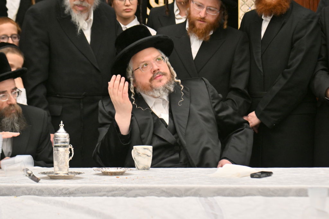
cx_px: 164
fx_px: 1644
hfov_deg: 11.4
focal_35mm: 180
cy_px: 110
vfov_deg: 7.6
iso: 400
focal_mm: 120
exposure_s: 1/200
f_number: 4
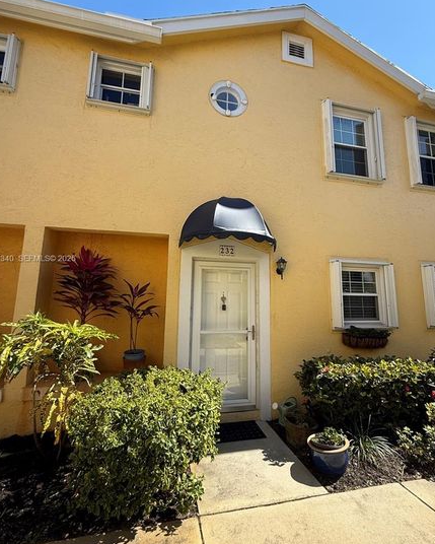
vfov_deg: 89.6
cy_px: 259
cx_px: 225
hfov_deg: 77.0
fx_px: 274
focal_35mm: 17
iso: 50
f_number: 2.2
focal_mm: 2.22
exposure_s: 1/830
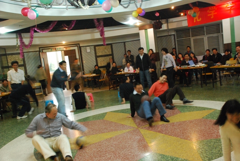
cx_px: 120
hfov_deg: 53.1
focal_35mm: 36
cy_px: 80
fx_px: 240
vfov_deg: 36.9
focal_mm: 24
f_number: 5.6
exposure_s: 1/8
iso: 1600
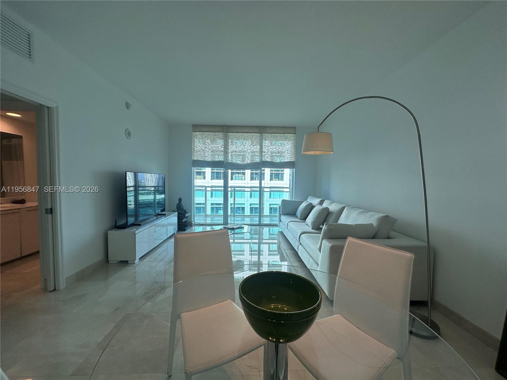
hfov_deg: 102.1
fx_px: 205
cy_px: 190
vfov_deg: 85.7
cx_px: 254
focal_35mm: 14
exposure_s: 1/359
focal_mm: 2.22
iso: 40
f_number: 2.2
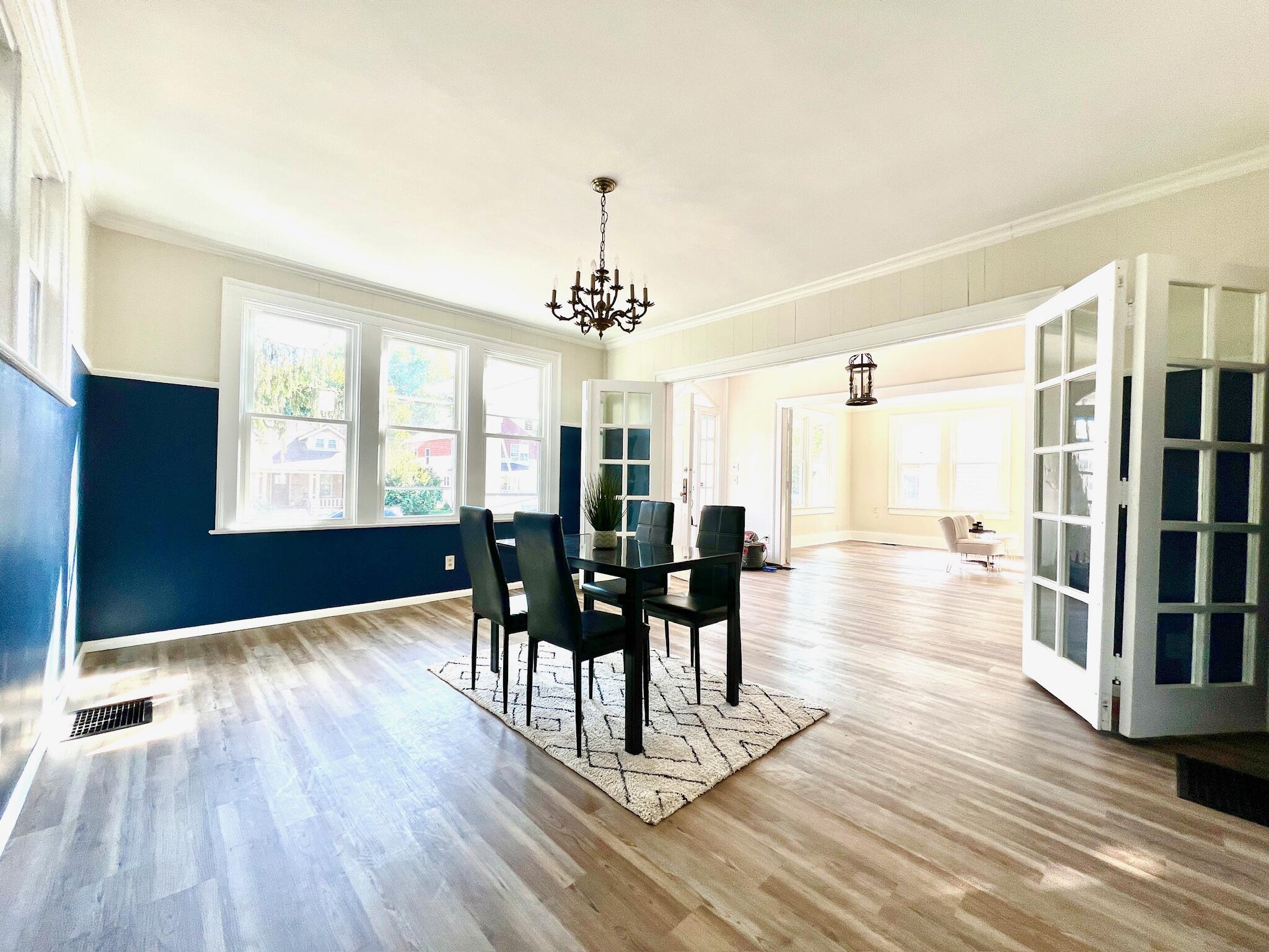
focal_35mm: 13
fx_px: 477
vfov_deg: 89.9
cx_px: 634
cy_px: 476
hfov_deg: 106.2
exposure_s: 1/99
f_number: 1.8
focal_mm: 1.57
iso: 50
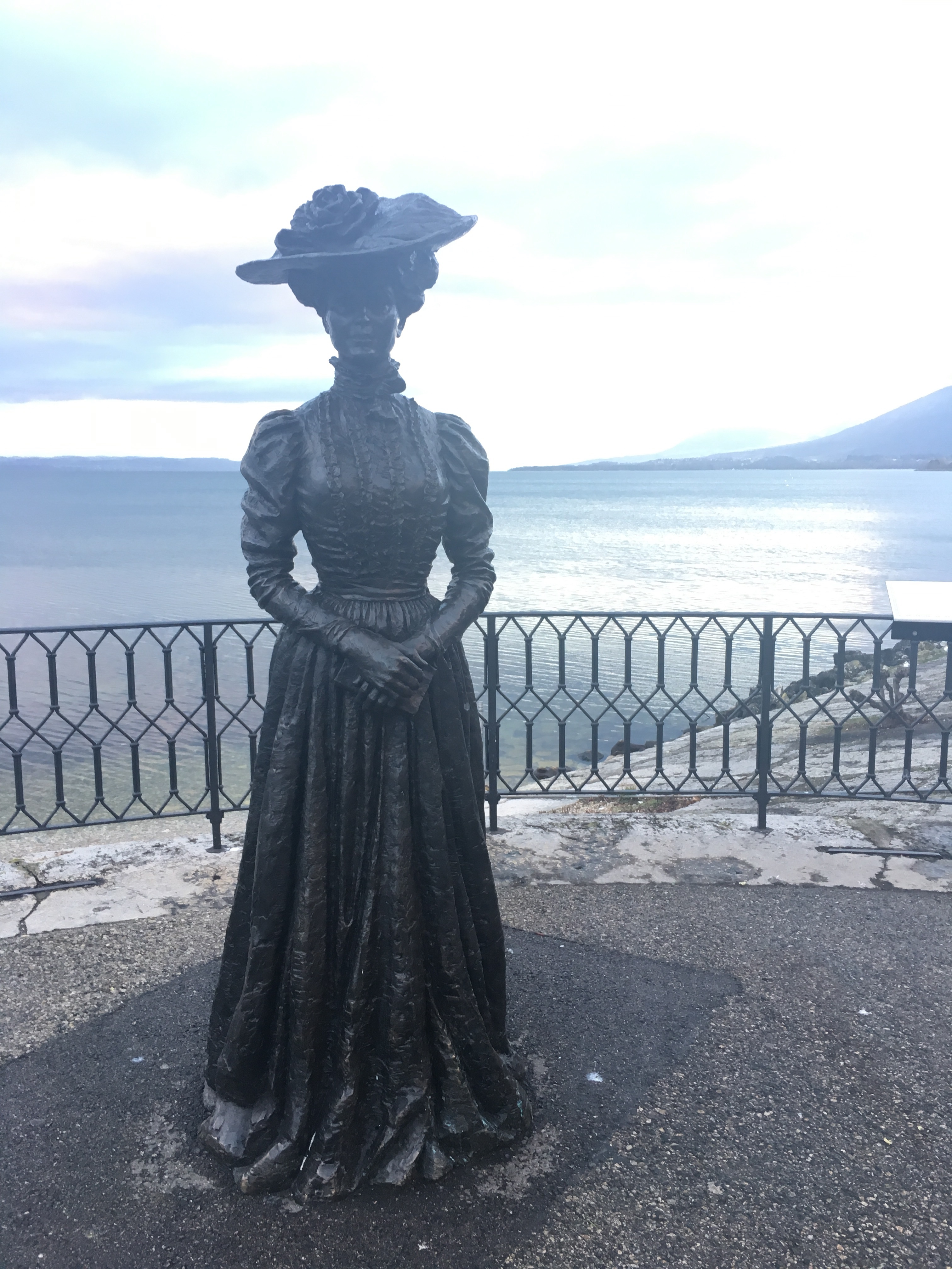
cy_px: 634
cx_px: 476
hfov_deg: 48.2
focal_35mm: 29
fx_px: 1063
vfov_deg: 61.7
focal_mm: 4.15
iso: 64
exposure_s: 1/33
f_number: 2.2
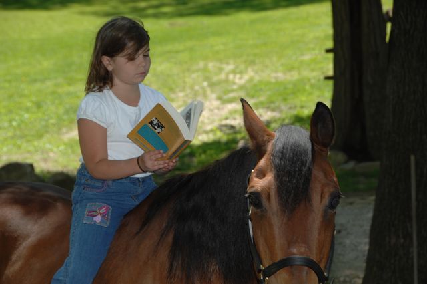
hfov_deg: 13.1
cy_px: 142
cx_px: 214
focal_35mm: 158
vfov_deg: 8.7
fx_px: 1866
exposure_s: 1/125
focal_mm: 105
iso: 100
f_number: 6.7
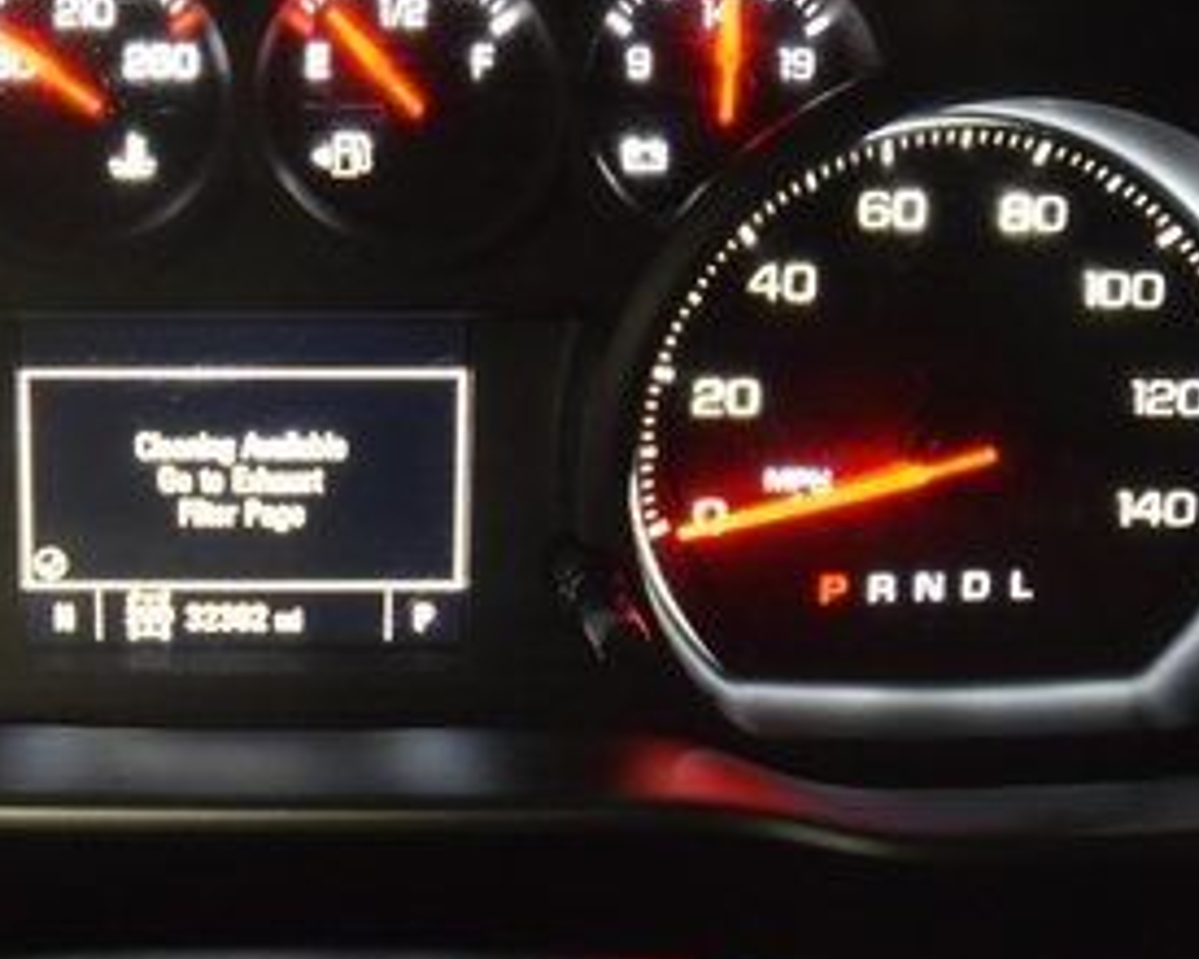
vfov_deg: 25.8
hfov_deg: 31.1
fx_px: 2094
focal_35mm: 59
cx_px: 235
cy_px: 386
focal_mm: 18
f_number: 3.5
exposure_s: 1/60
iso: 3200
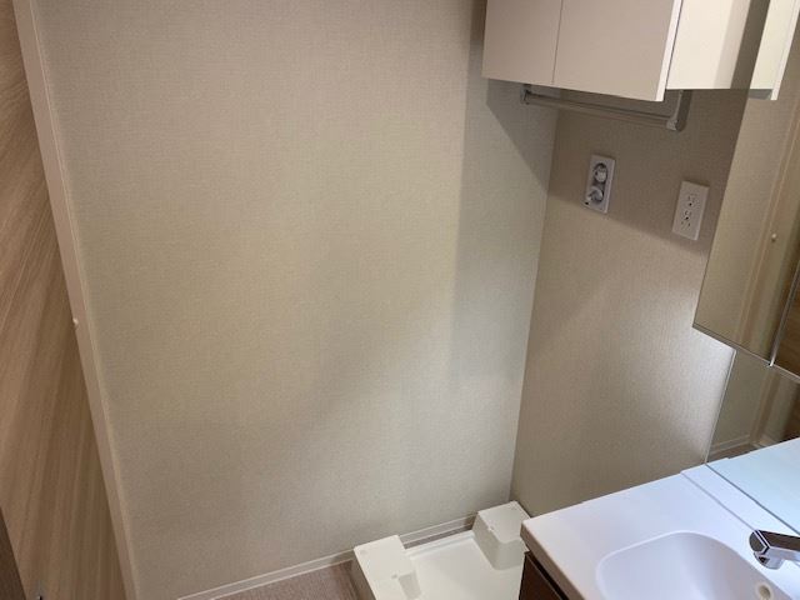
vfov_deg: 53.1
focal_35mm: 26
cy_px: 300
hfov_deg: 67.3
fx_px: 601
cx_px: 400
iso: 125
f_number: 1.8
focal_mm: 4.25
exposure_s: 1/100
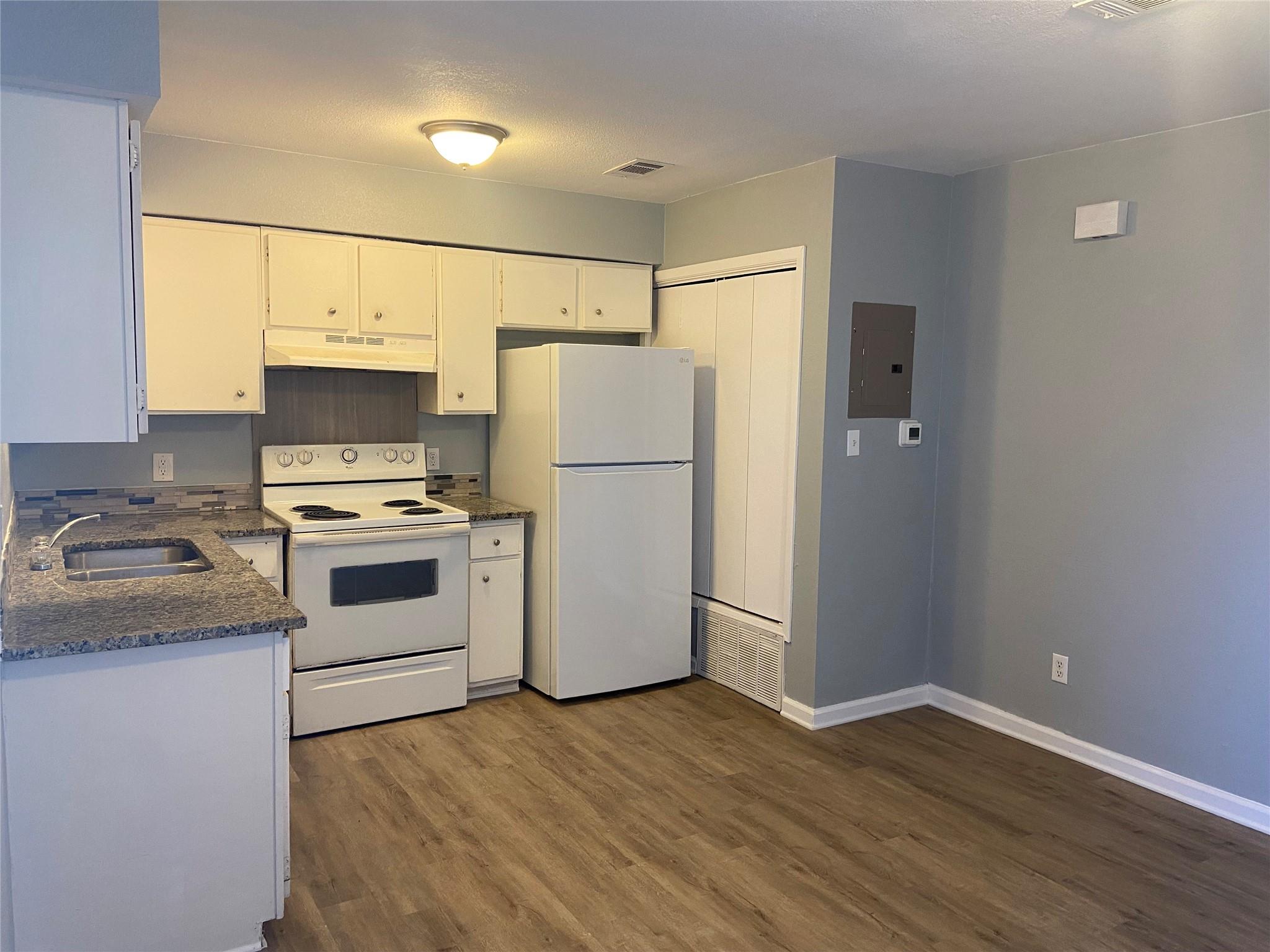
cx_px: 635
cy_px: 476
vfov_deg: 53.1
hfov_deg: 67.3
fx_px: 954
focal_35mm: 26
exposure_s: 1/60
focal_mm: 4.25
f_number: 1.8
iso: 100
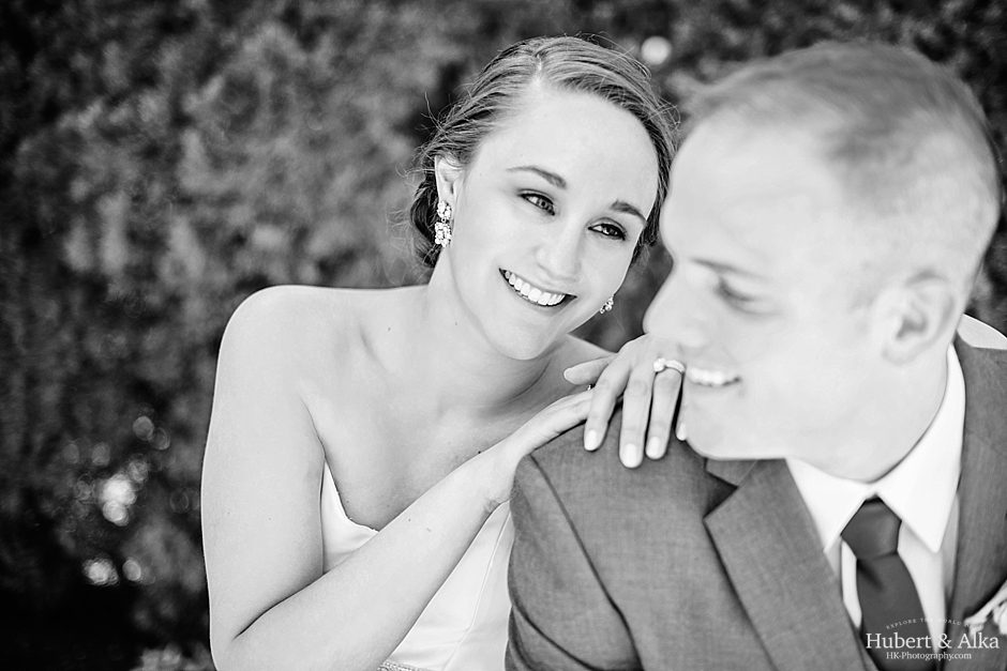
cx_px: 504
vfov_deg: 27.0
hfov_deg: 39.6
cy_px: 336
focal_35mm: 50
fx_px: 1399
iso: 320
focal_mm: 50
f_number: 1.8
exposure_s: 1/1600
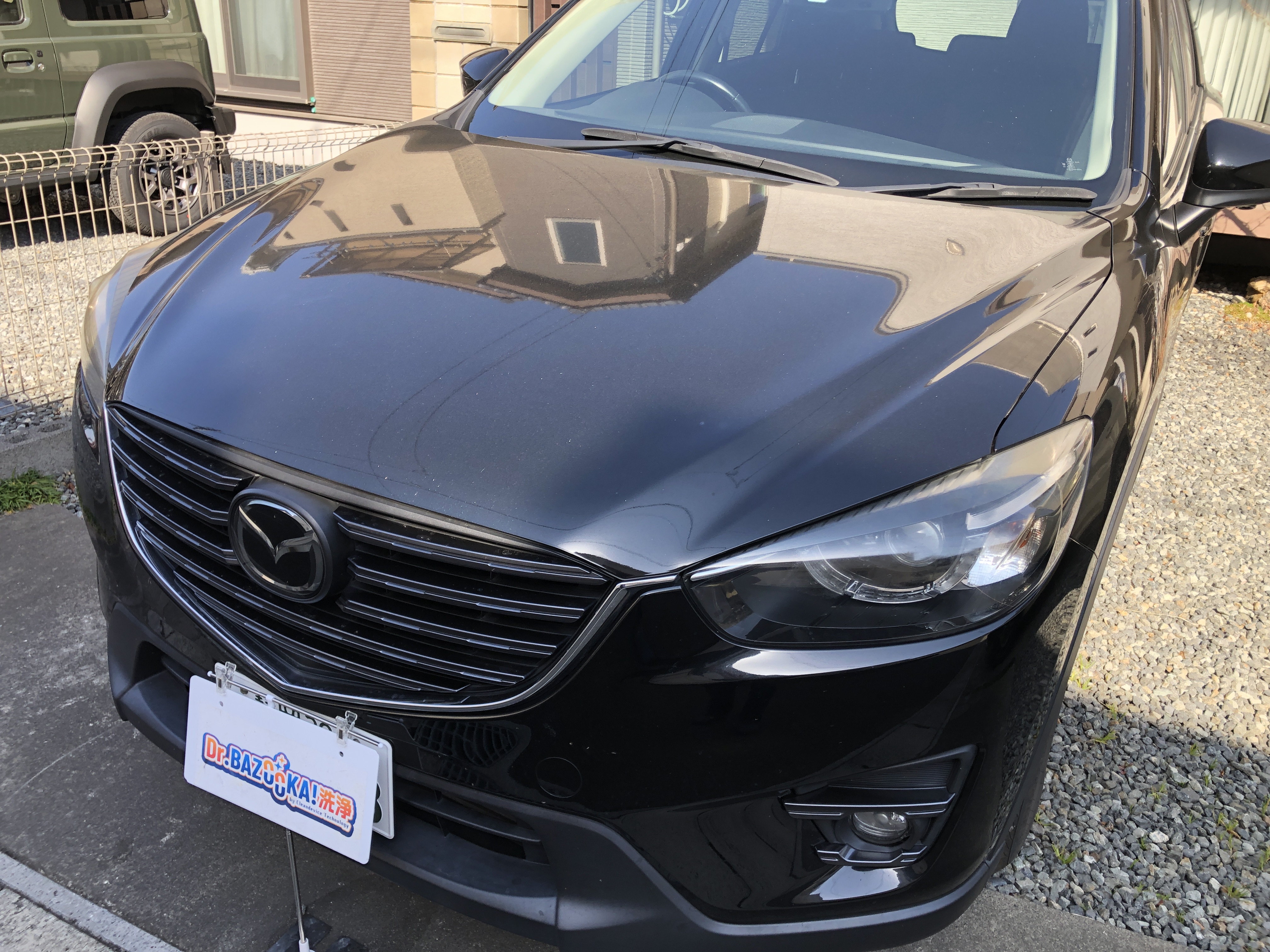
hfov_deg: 63.4
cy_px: 476
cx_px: 635
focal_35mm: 28
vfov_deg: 49.7
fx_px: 1027
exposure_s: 1/348
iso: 20
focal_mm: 3.99
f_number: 1.8
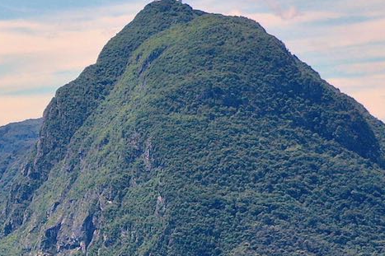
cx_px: -245
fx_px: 1604
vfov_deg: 9.0
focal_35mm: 150
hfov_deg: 12.8
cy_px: 323
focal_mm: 10.3
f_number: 5.6
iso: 100
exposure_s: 1/500
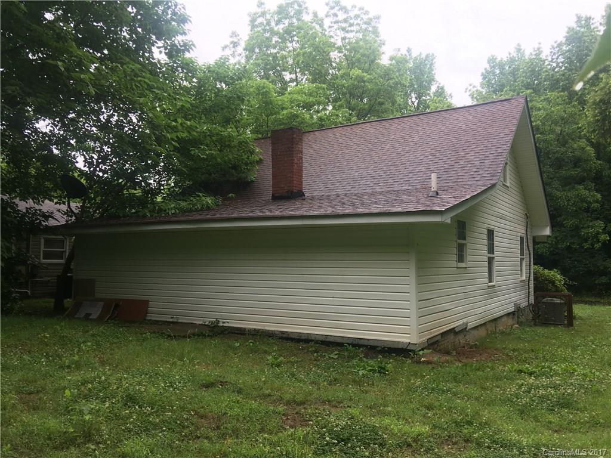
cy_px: 229
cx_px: 306
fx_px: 512
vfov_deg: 48.2
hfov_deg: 61.7
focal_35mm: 29
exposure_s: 1/120
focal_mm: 4.15
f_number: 2.2
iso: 25
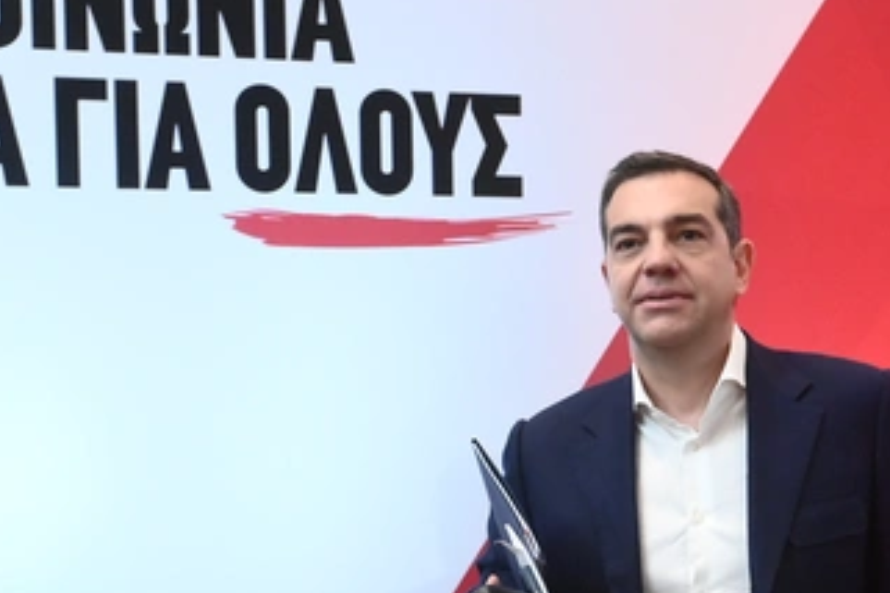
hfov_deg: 27.2
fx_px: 1805
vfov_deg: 18.4
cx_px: 715
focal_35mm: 73
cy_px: 503
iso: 6400
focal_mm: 24
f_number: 5
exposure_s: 1/320
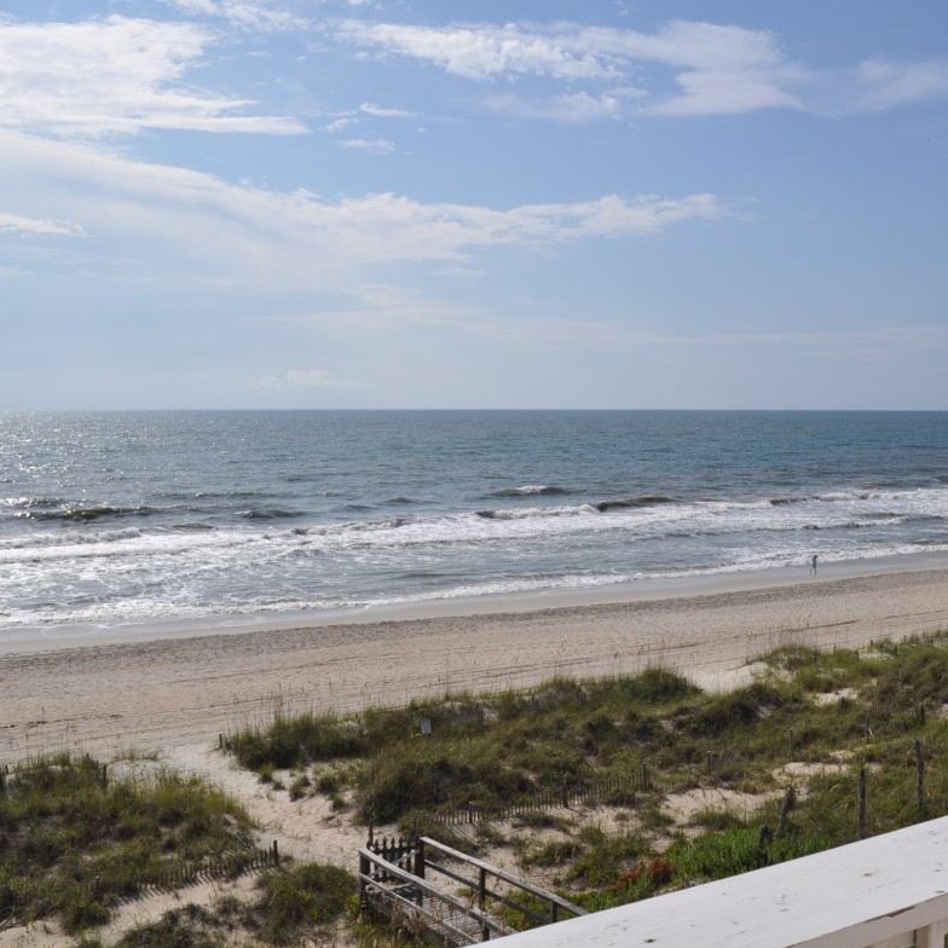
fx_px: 1208
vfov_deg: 42.8
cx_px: 628
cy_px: 478
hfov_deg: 42.3
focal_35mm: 39
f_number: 13
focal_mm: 20
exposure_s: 1/640
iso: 200
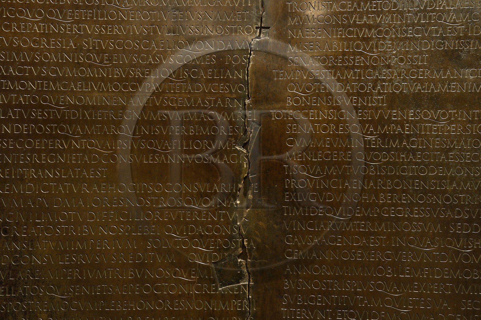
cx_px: 240
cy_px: 160
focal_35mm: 44
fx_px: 587
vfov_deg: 30.5
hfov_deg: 44.5
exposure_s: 1/30
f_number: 4
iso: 1600
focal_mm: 44
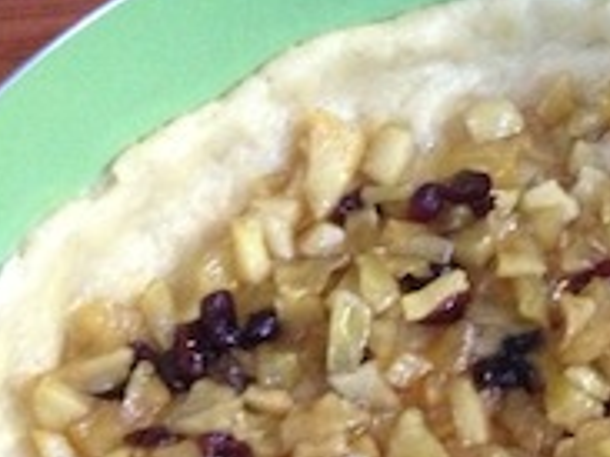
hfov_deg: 16.7
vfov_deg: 12.3
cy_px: 680
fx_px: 2025
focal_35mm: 115
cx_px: 653
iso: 640
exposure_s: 1/15
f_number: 2.4
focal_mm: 4.28
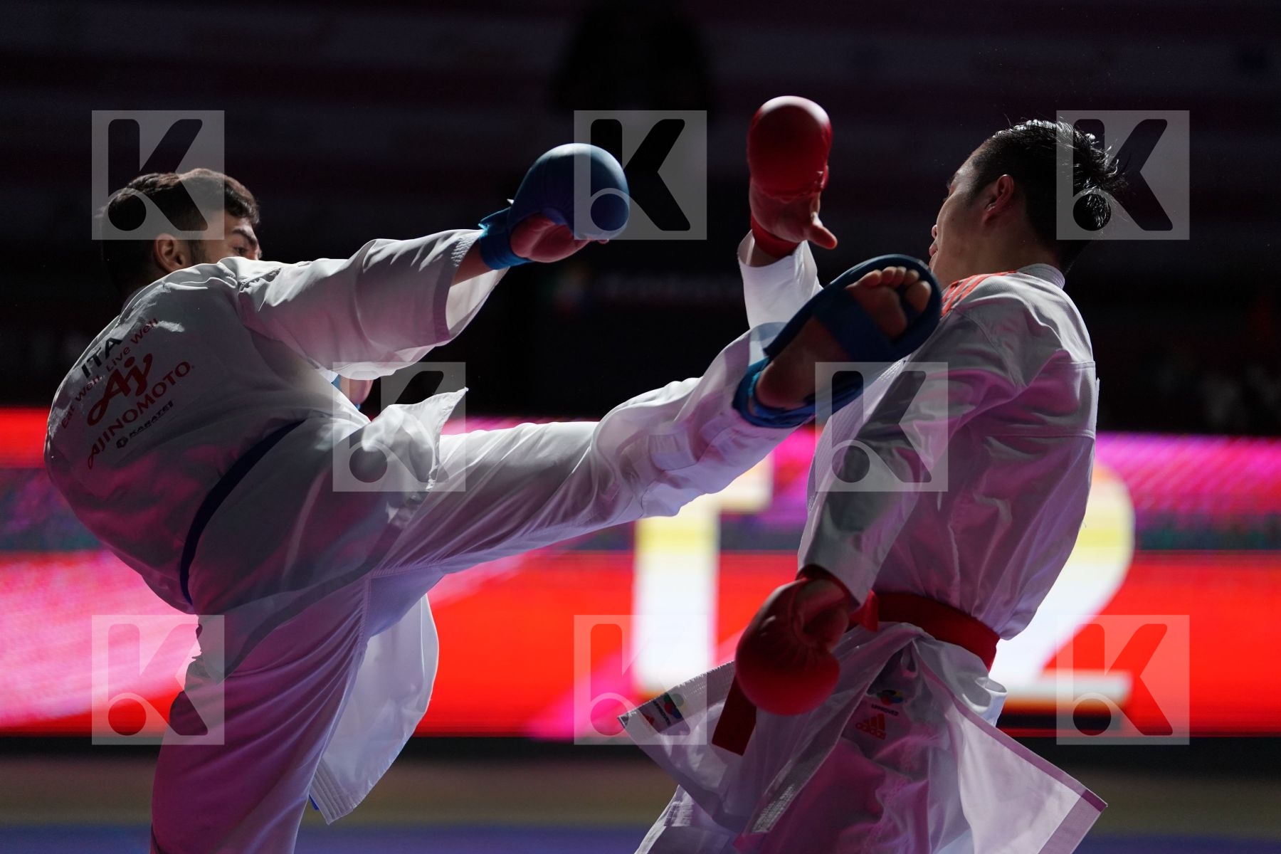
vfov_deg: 8.5
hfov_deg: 12.7
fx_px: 5764
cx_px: 640
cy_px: 427
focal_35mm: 162
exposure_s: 1/1000
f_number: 2.8
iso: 3200
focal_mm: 162
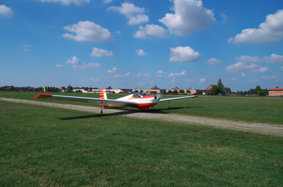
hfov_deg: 67.5
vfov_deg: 47.7
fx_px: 212
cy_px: 94
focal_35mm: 27
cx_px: 142
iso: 100
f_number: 11
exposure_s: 1/100
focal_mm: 18
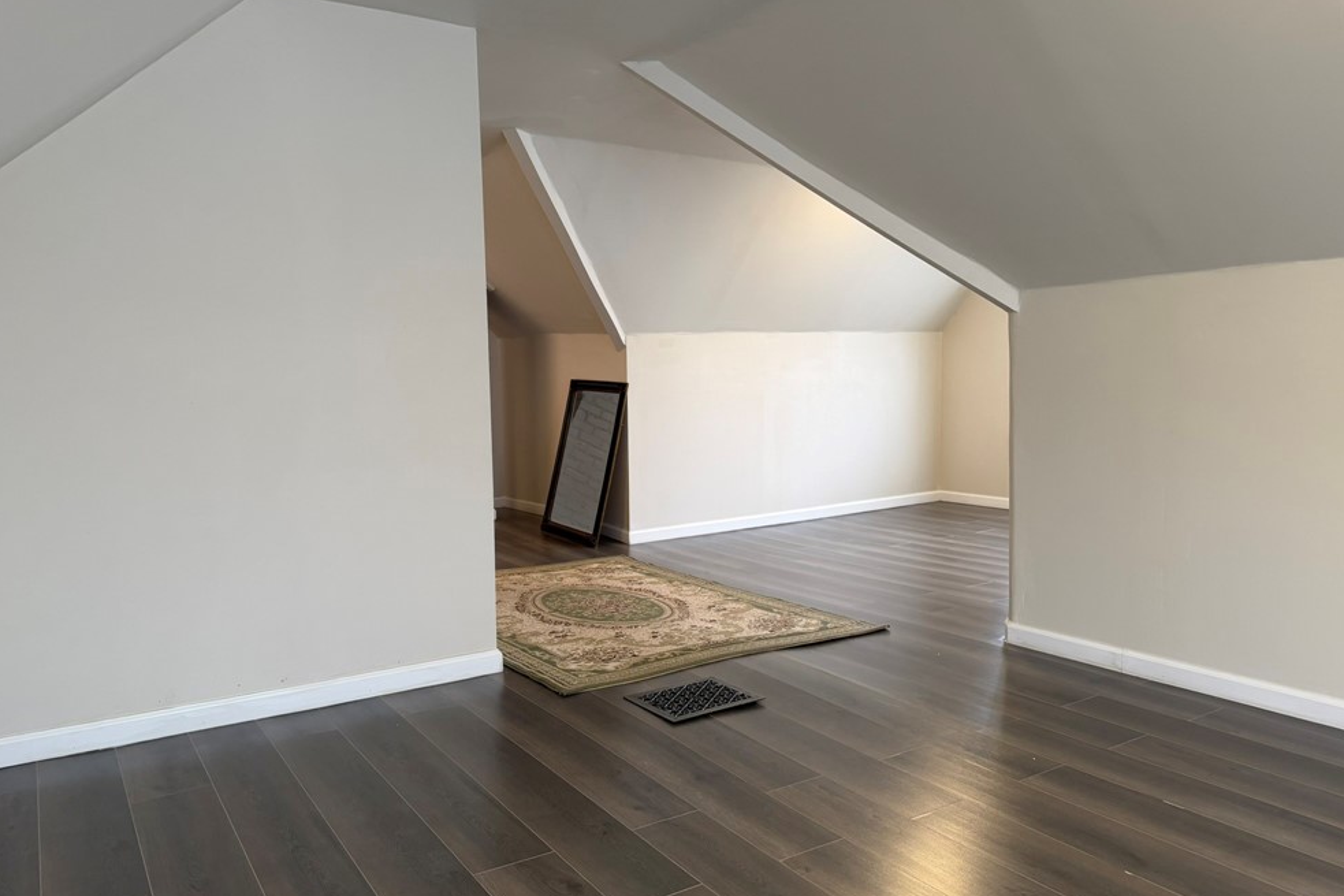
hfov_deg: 69.4
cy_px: 445
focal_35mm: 26
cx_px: 670
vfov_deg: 49.5
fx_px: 970
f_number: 1.78
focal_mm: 6.76
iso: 200
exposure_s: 1/120
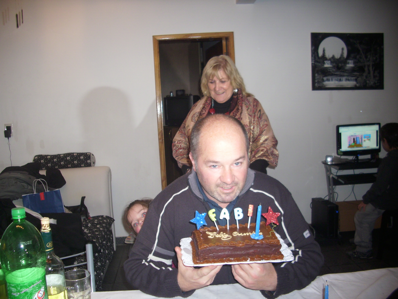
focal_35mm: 31
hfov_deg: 58.4
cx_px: 199
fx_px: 356
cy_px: 150
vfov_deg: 45.4
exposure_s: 1/30
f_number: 2.8
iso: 100
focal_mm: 6.2
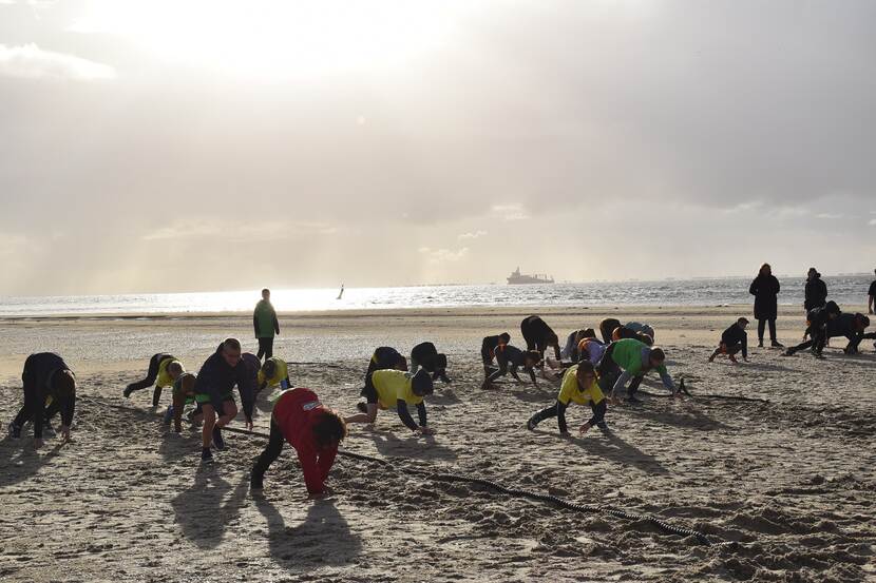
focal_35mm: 60
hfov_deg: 33.4
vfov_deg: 22.6
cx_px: 438
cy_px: 292
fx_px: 1460
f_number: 13
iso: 200
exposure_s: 1/640
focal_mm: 40
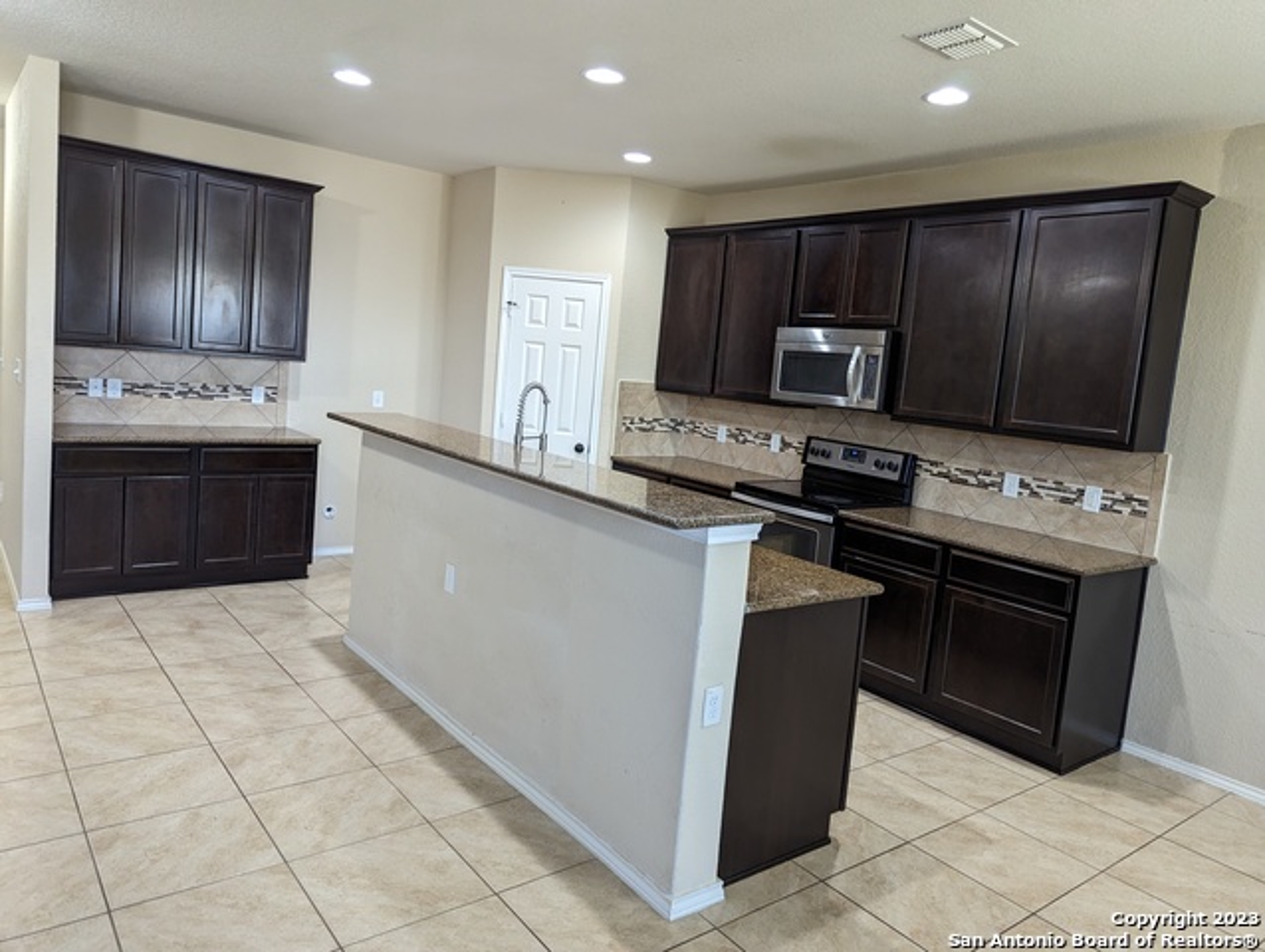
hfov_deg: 71.5
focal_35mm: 24
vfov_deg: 56.9
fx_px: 878
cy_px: 476
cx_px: 632
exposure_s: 1/120
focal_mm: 6.81
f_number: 1.85
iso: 427
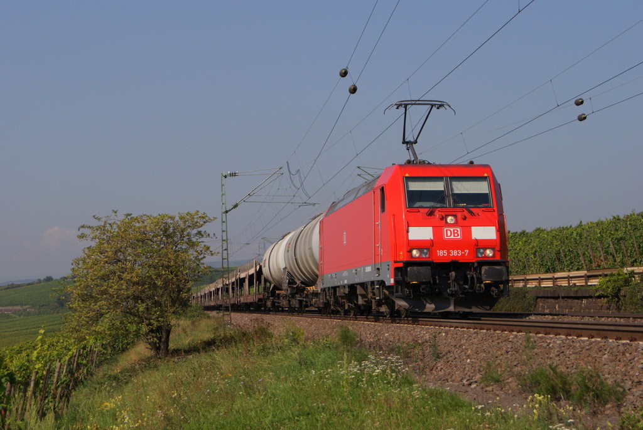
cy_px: 215
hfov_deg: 24.6
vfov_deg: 16.6
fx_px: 1476
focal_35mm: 82
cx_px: 322
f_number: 10
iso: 200
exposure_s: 1/1000
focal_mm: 55
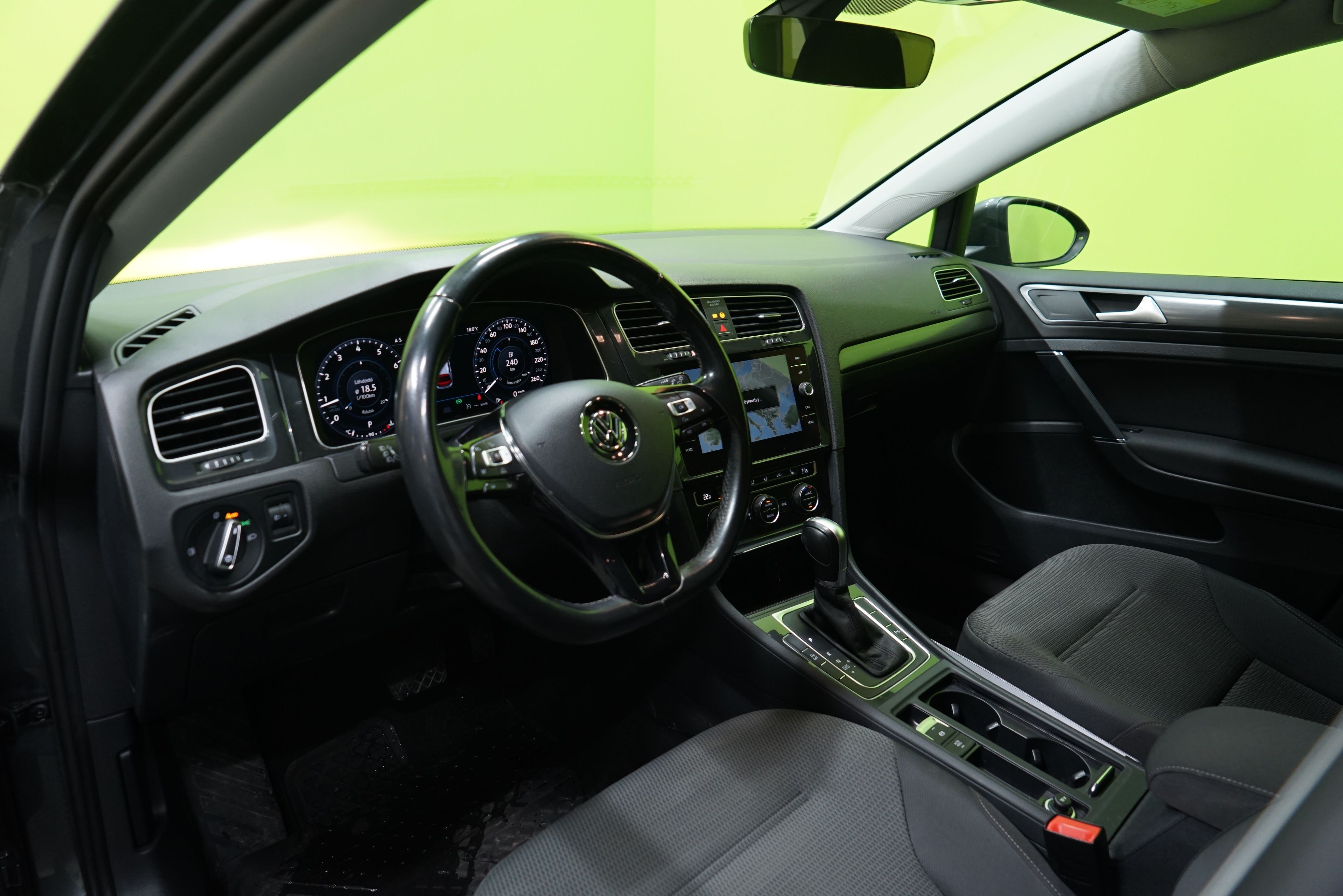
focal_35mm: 24
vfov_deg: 53.1
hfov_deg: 73.7
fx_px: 895
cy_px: 448
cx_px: 672
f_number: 4.5
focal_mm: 24
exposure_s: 1/25
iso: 1000
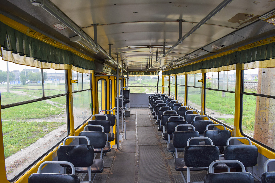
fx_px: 206
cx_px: 138
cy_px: 92
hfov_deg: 67.4
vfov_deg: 47.9
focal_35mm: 27
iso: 400
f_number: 7.1
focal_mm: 18
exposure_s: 1/200
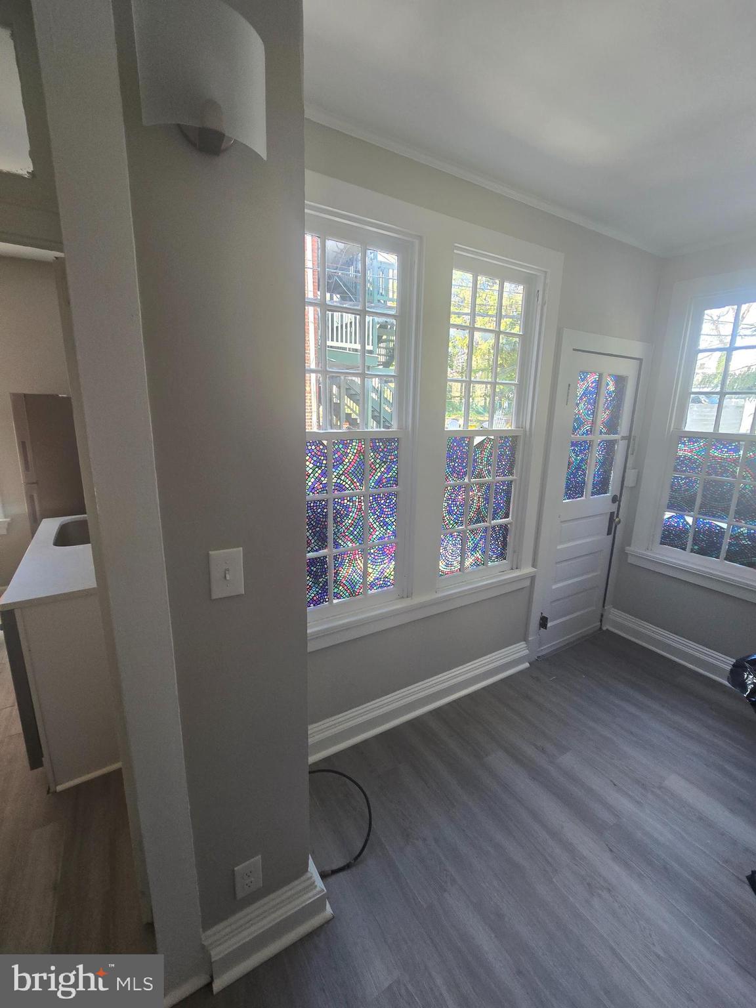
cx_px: 378
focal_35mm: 13
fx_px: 379
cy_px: 504
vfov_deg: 106.2
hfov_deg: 89.9
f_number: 2.2
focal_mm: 2.2
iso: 100
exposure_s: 1/60
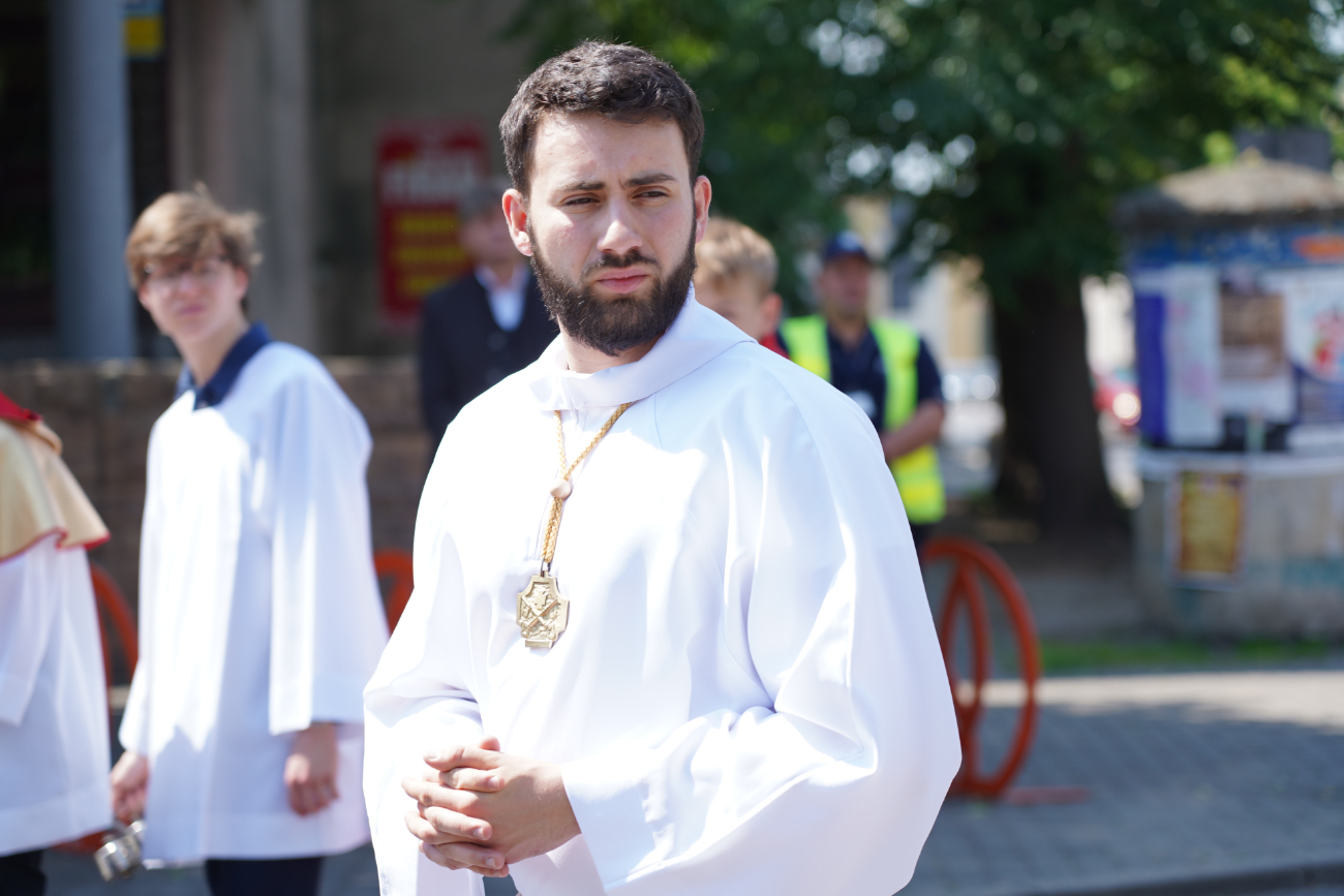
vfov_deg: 13.0
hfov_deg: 19.5
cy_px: 448
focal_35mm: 105
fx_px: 3920
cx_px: 672
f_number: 4
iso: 100
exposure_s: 1/320
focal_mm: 105
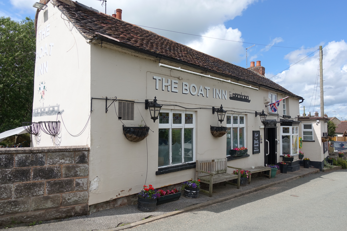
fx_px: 231
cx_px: 174
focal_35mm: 24
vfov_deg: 53.1
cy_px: 116
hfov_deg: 73.7
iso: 125
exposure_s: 1/125
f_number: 4
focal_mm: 8.8
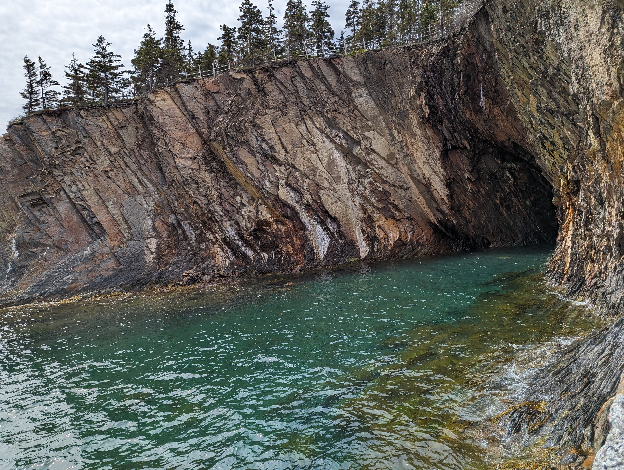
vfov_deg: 56.9
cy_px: 235
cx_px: 312
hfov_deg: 71.5
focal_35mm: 24
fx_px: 433
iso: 38
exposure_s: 1/2571
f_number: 1.85
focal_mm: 6.81
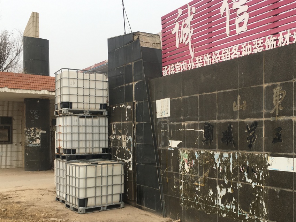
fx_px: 351
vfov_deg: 34.8
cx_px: 174
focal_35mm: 41
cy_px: 146
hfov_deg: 45.6
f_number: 2.2
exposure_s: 1/686
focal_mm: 4.15
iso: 25
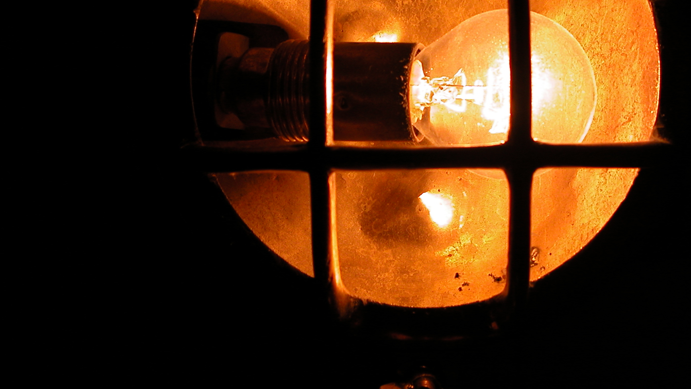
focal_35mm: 74
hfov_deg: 28.5
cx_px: 422
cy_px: 78
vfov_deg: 16.2
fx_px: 1356
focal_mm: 11.6
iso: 100
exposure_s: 1/60.4
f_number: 3.3
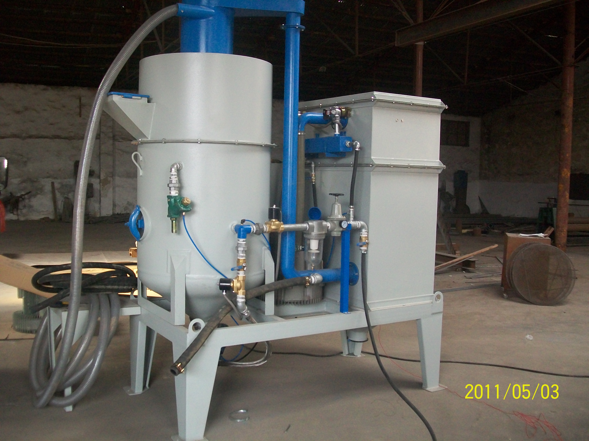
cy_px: 220
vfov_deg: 39.7
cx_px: 294
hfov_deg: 51.4
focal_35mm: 36
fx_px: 613
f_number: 2.7
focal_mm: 6
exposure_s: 1/60
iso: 160
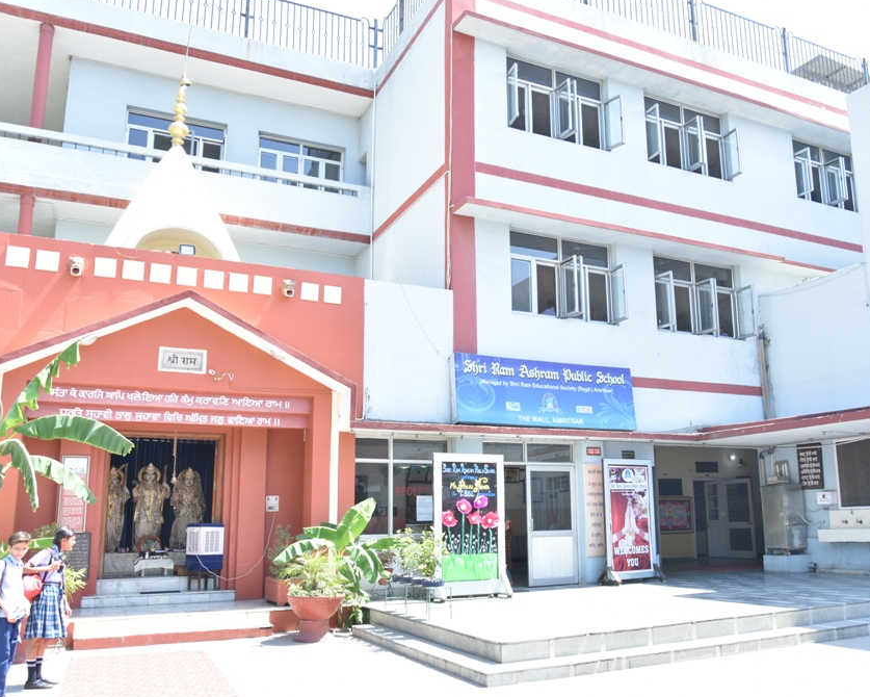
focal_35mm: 31
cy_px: 350
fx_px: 798
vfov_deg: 47.1
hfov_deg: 56.8
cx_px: 511
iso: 250
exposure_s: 1/125
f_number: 6.3
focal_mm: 18
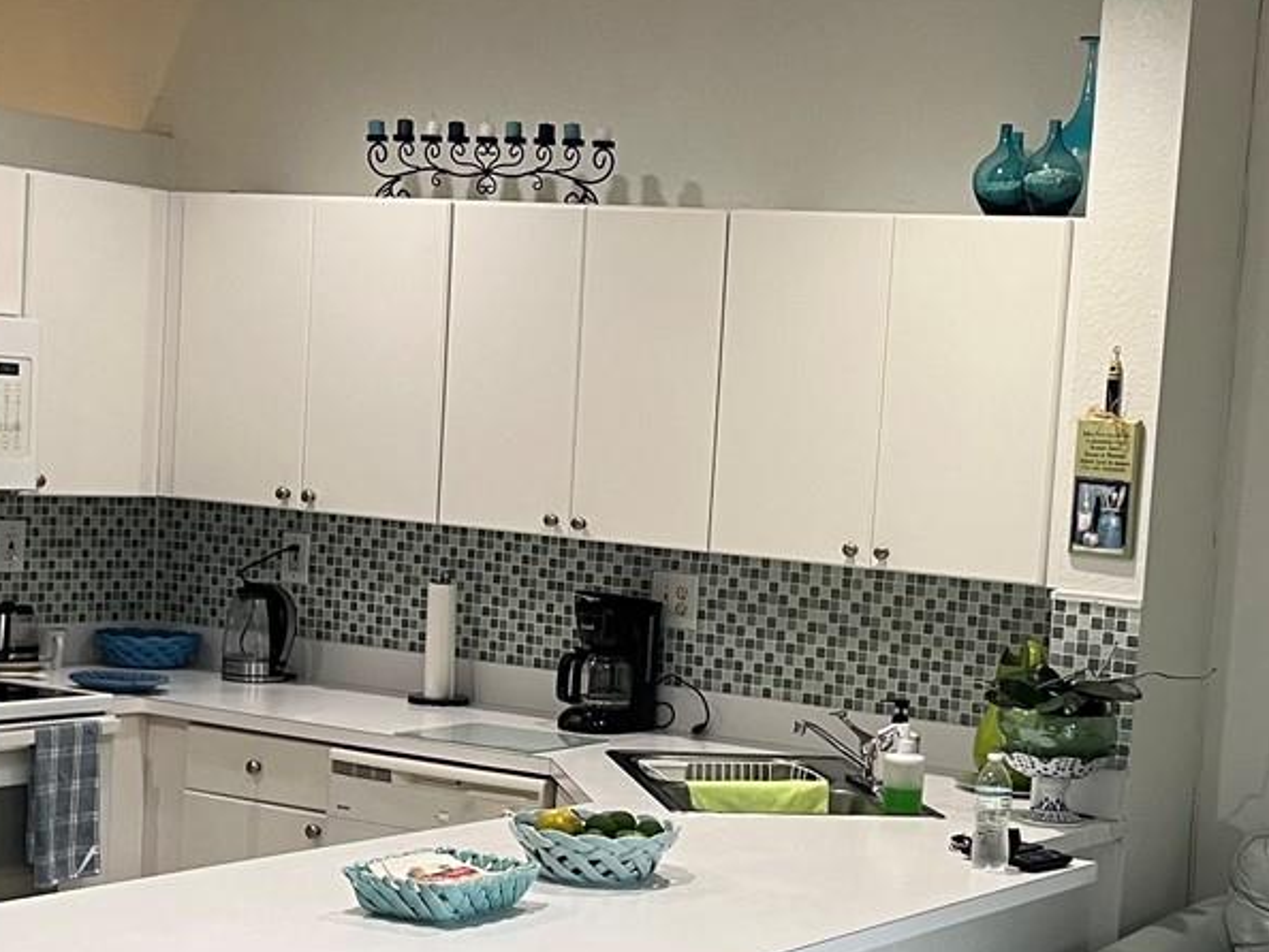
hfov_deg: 27.5
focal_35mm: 70
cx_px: 893
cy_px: 617
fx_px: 2567
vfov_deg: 21.0
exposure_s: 1/60
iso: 100
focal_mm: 5.7
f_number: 1.5
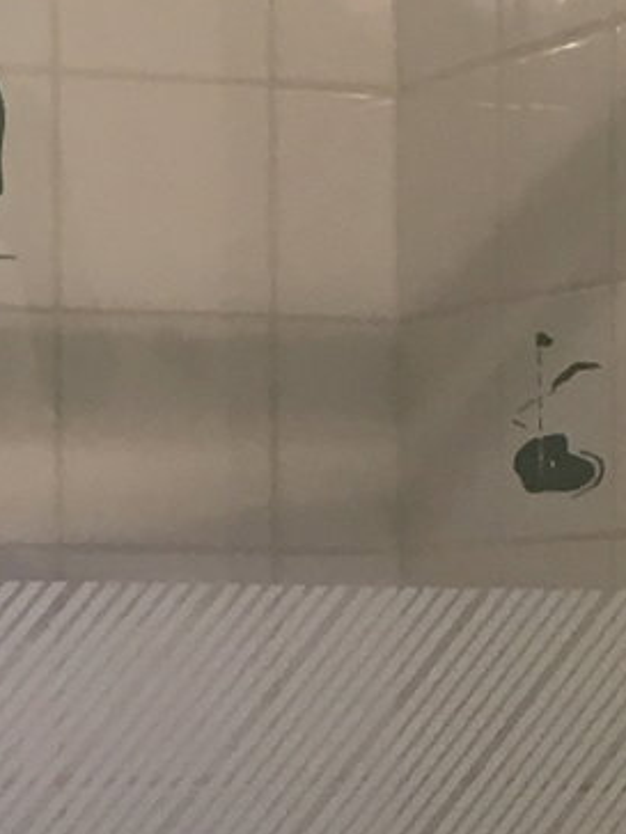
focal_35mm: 170
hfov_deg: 8.7
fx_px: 4099
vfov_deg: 11.4
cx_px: 213
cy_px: 1025
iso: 80
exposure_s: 1/33
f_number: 2.2
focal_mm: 4.15
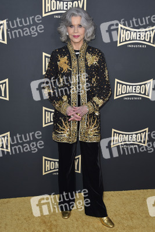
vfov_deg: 48.4
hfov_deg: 33.4
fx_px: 258
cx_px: 78
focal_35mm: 40
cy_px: 116
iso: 320
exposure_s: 1/250
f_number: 6.3
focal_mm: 40
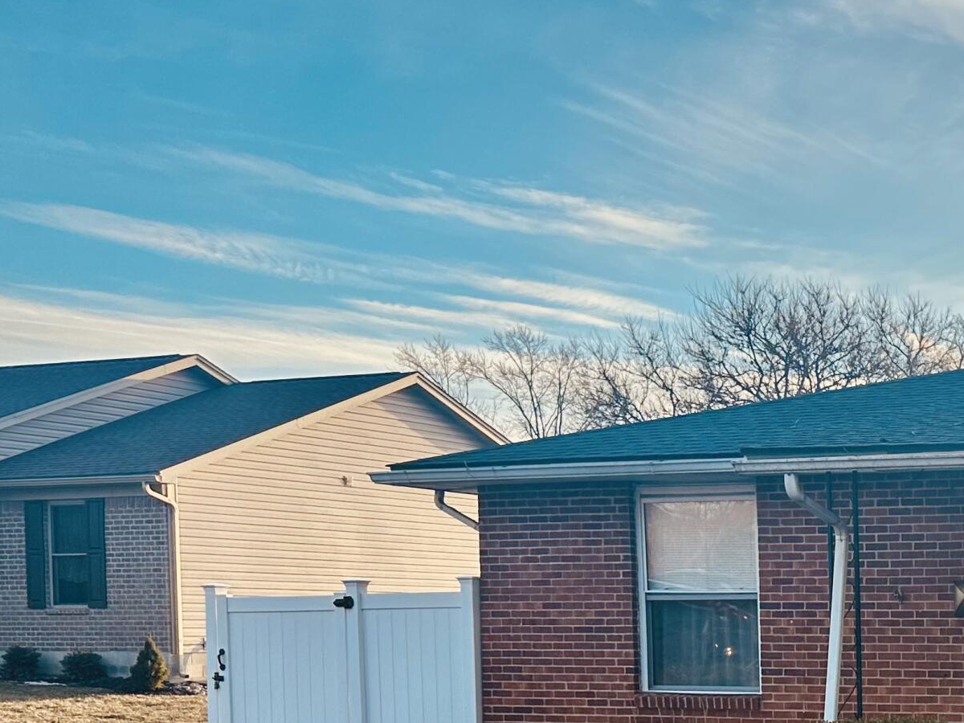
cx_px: 1178
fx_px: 1671
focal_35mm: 60
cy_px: 721
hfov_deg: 27.9
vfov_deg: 23.4
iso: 80
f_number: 1.78
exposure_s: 1/1241
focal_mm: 6.86
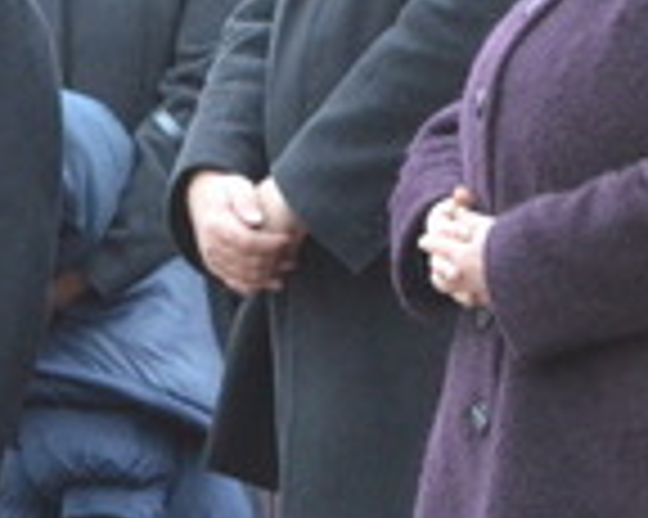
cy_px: 293
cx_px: 1116
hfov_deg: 3.2
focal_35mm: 597
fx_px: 11442
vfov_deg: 2.6
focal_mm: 86
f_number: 5.6
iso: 1600
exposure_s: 1/125
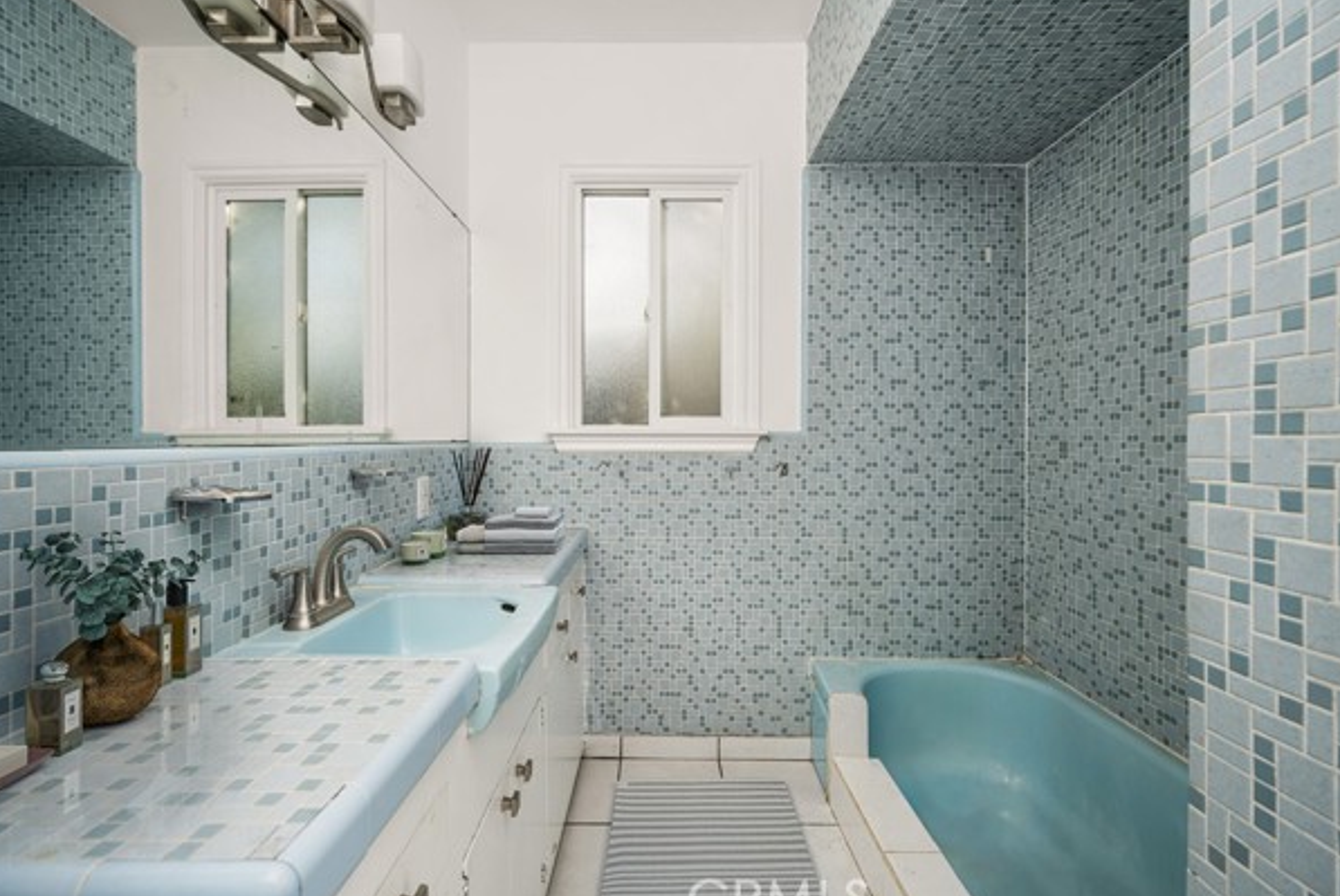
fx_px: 559
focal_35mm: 15
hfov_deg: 100.3
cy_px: 452
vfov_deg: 77.4
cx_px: 667
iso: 100
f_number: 5.6
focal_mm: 14
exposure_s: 1/100
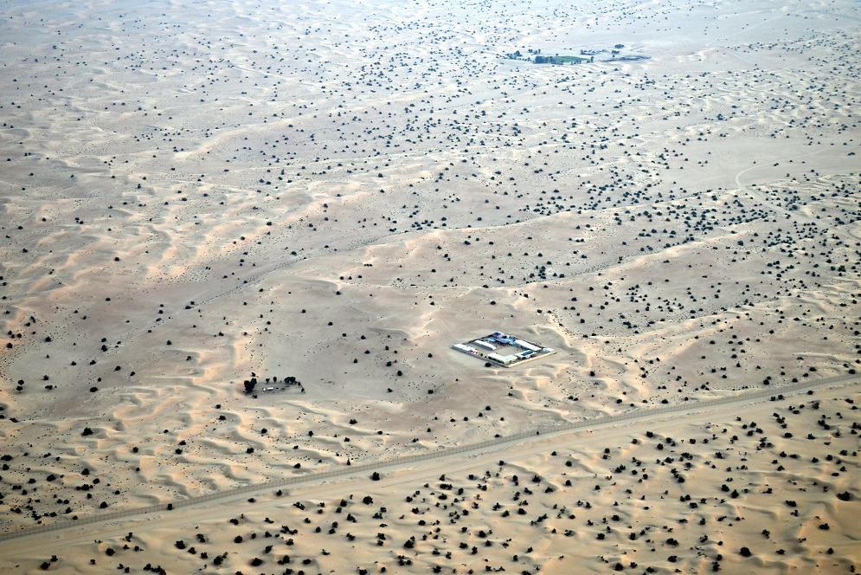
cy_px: 288
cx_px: 430
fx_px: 1675
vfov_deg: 19.5
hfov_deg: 28.8
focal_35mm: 70
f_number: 4.5
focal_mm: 70
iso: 400
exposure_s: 1/320
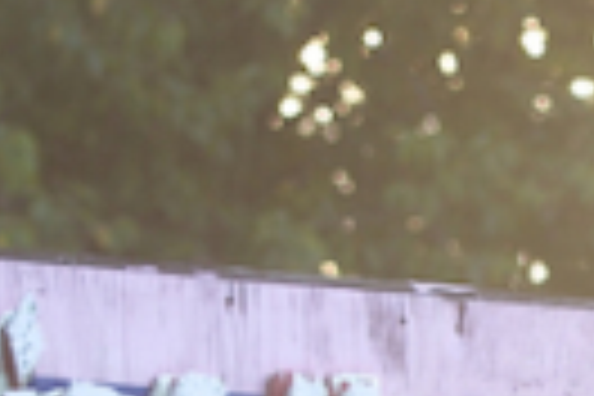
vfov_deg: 2.5
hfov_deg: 3.7
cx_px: 1048
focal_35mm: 548
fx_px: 9041
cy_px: 252
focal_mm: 85
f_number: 2.8
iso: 50
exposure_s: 1/100
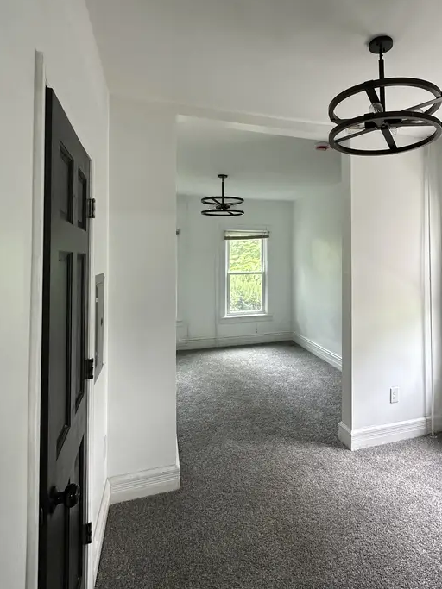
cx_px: 286
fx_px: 358
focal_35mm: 21
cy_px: 248
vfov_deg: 78.4
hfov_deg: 62.2
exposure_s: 1/60
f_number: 2.2
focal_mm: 2.22
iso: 200
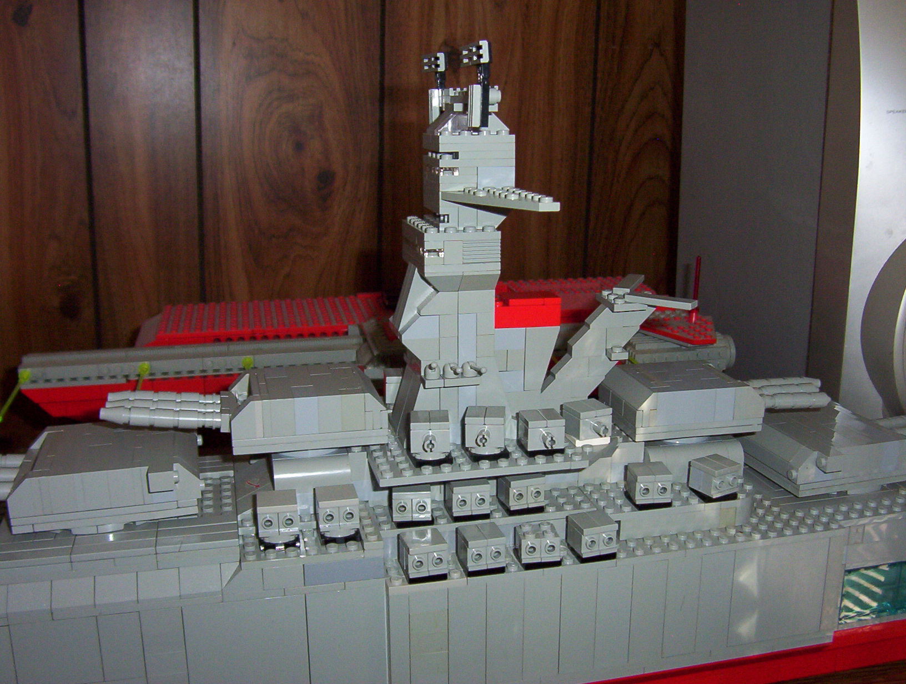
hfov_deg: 51.2
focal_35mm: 36
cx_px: 453
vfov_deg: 39.8
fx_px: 944
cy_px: 342
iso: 140
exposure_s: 1/30
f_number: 2.76
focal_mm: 5.54
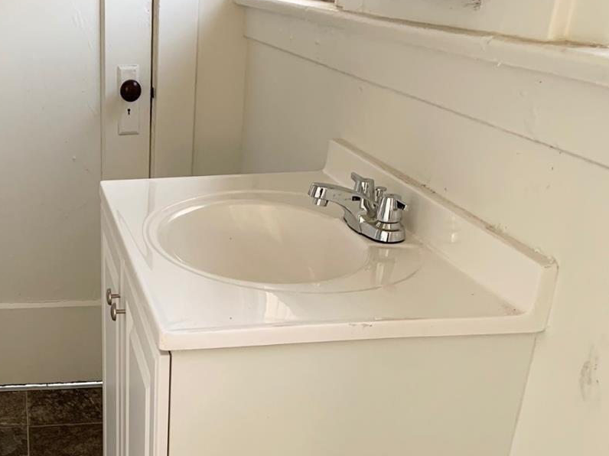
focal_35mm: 49
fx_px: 862
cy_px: 409
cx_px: 86
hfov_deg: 37.0
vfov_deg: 28.5
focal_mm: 4.25
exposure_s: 1/67
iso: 100
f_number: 1.8
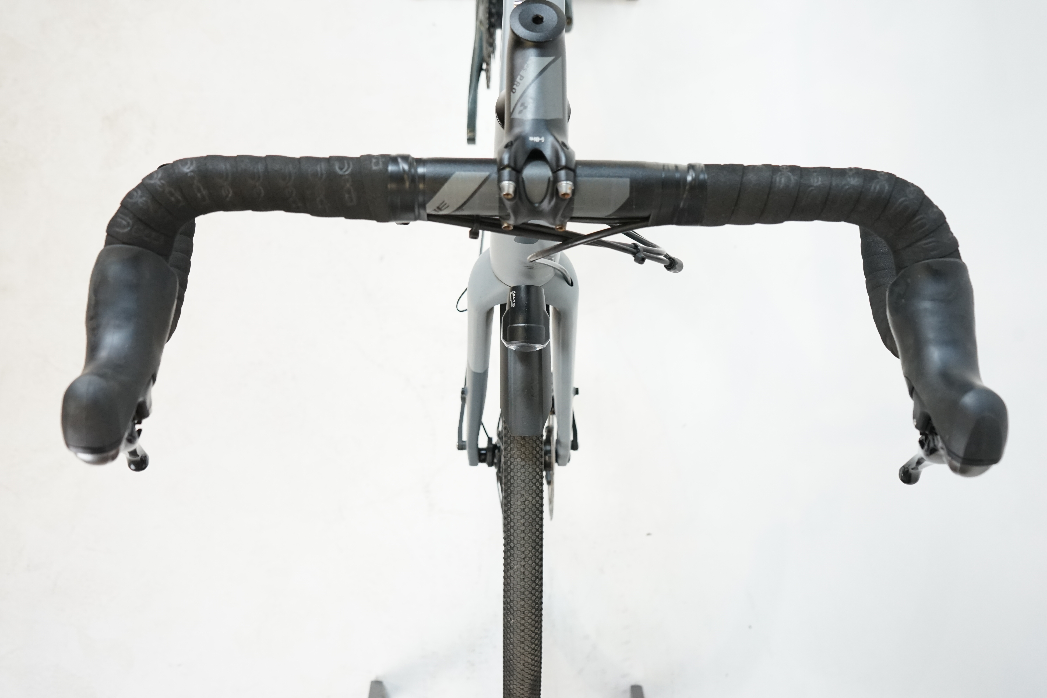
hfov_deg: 61.9
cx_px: 524
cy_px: 349
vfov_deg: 43.6
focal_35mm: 30
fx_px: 872
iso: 2000
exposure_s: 1/200
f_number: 5.6
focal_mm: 30
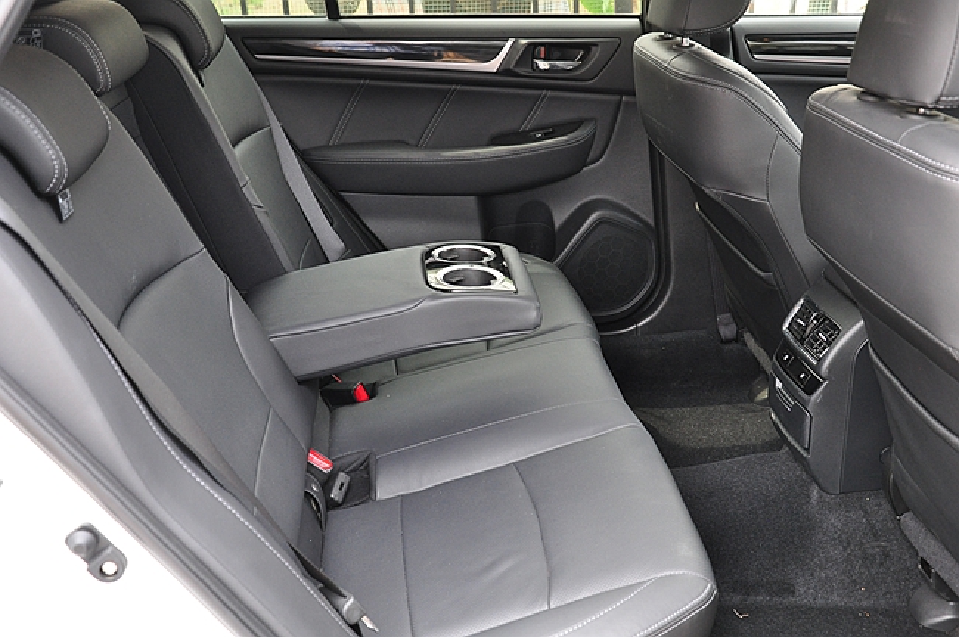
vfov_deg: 31.8
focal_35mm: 42
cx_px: 480
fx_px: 1118
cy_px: 318
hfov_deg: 46.4
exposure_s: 1/125
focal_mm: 28
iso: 800
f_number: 5.6
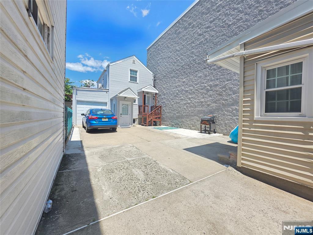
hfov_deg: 106.2
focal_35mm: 13
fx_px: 118
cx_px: 156
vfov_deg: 89.9
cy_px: 118
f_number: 1.9
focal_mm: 2.2
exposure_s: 1/1167
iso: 40
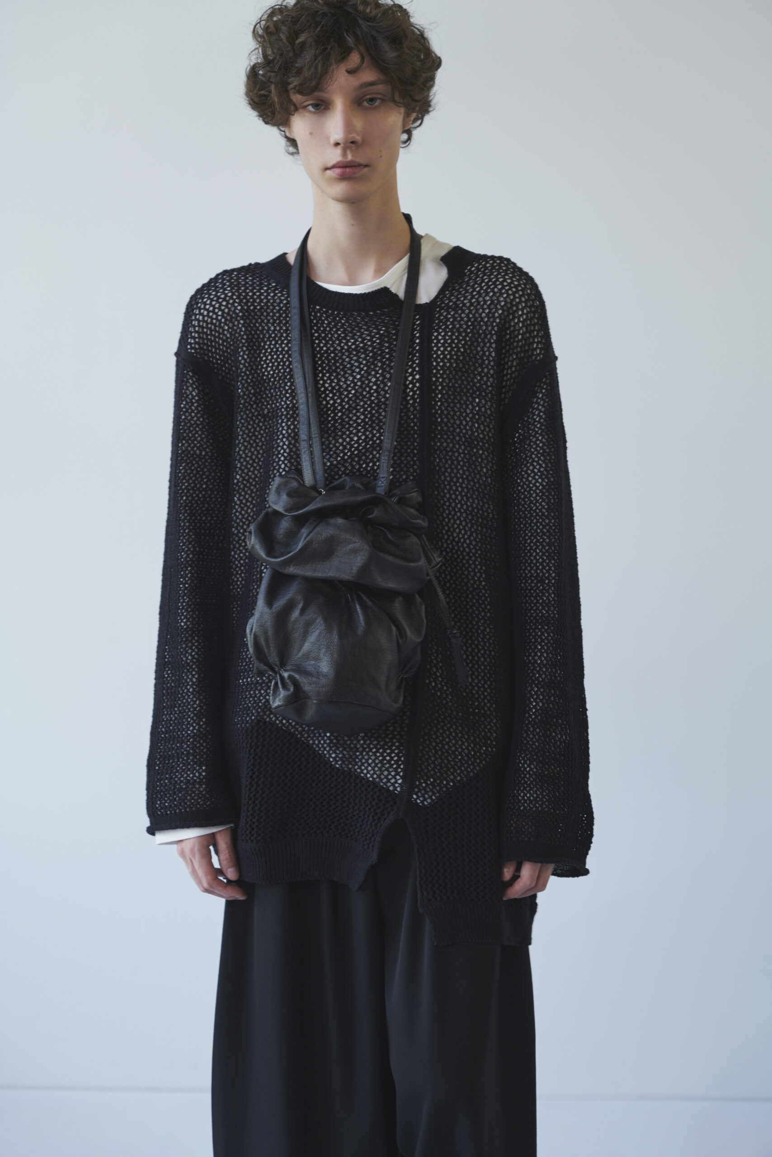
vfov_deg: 32.9
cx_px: 386
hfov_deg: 22.3
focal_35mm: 61
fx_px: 1961
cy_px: 578
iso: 800
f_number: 3.5
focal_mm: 61
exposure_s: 1/60
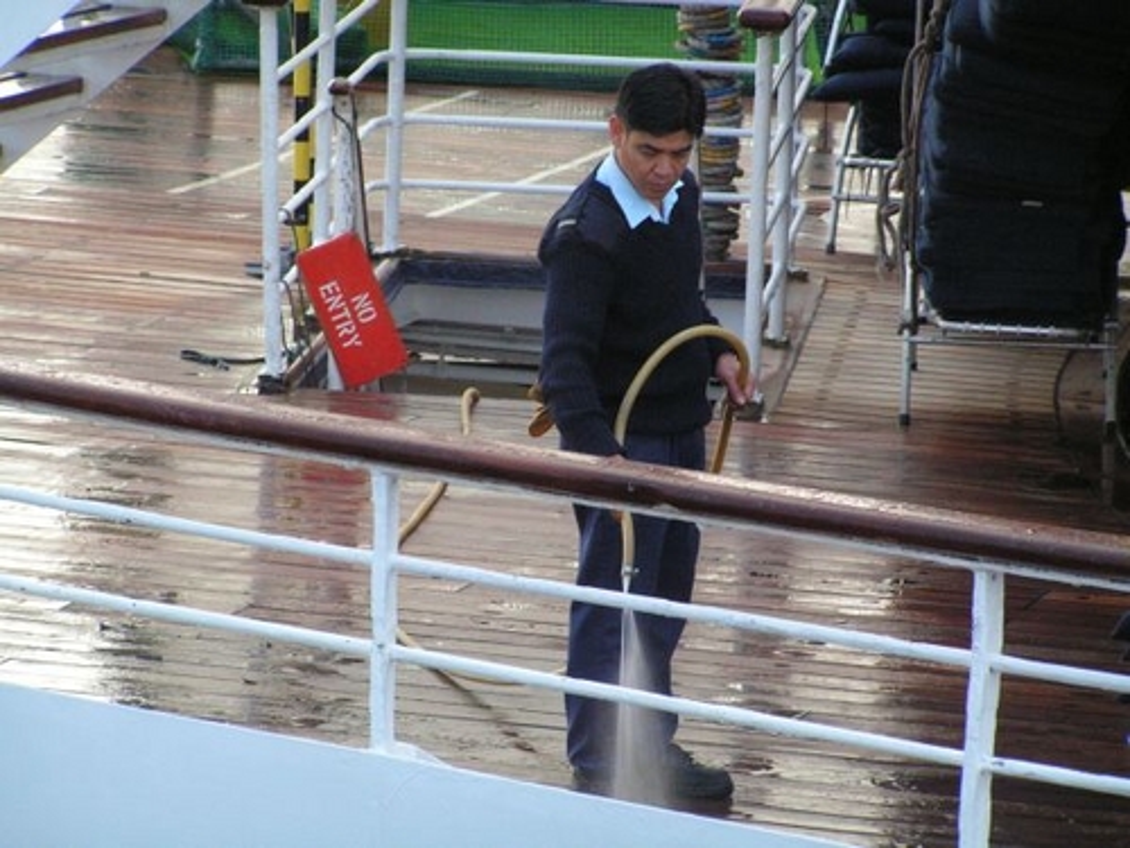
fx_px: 7835
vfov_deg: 6.2
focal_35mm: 240
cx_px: 565
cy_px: 424
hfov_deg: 8.2
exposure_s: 1/200
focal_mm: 39.8
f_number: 3.2
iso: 200
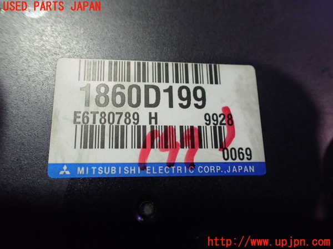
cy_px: 124
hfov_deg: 60.0
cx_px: 166
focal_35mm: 30
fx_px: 289
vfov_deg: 46.8
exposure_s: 1/60
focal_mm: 5.4
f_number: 2.3
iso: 800
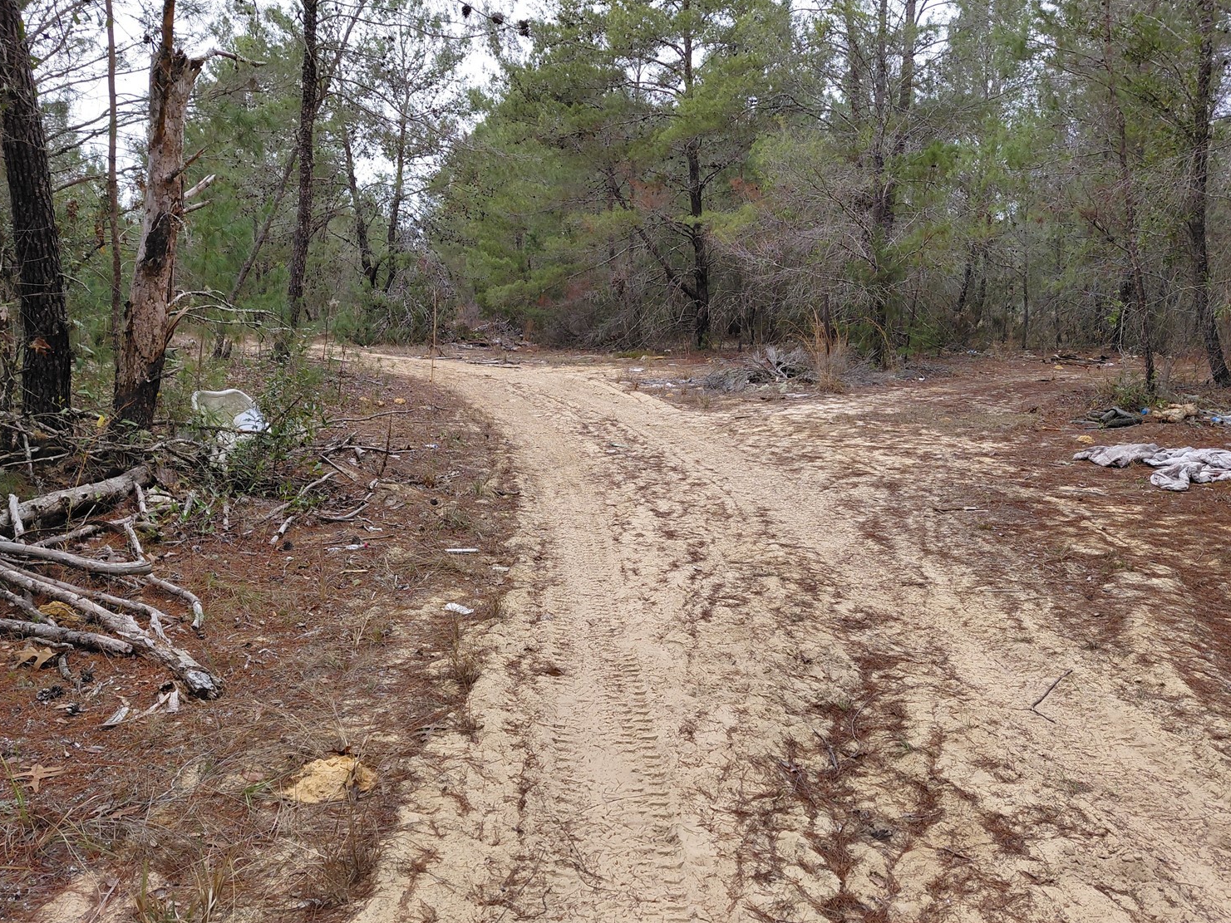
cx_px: 643
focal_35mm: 27
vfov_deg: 51.3
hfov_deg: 65.3
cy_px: 496
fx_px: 960
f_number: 1.8
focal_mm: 4.69
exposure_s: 1/497
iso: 50
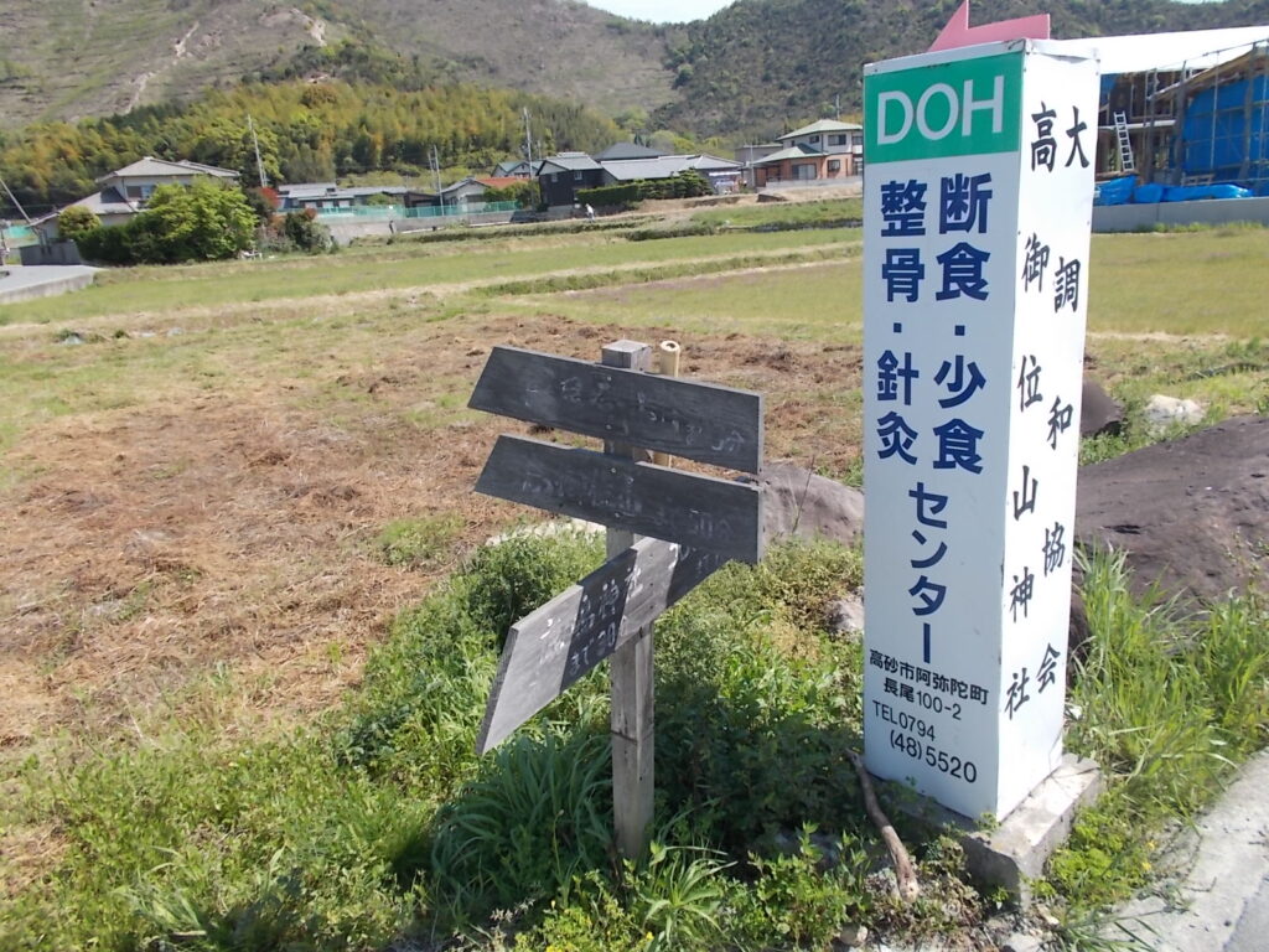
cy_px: 476
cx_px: 634
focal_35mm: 26
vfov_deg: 53.1
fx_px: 953
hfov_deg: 67.3
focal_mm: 4.6
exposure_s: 1/80
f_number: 8
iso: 80
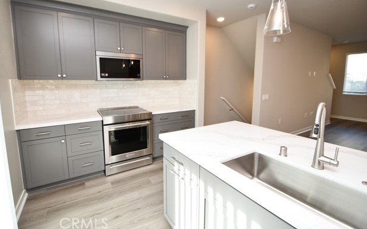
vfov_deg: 71.0
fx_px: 160
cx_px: 176
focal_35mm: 16
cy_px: 104
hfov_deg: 97.8
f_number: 4
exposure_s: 1/60
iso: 200
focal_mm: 10
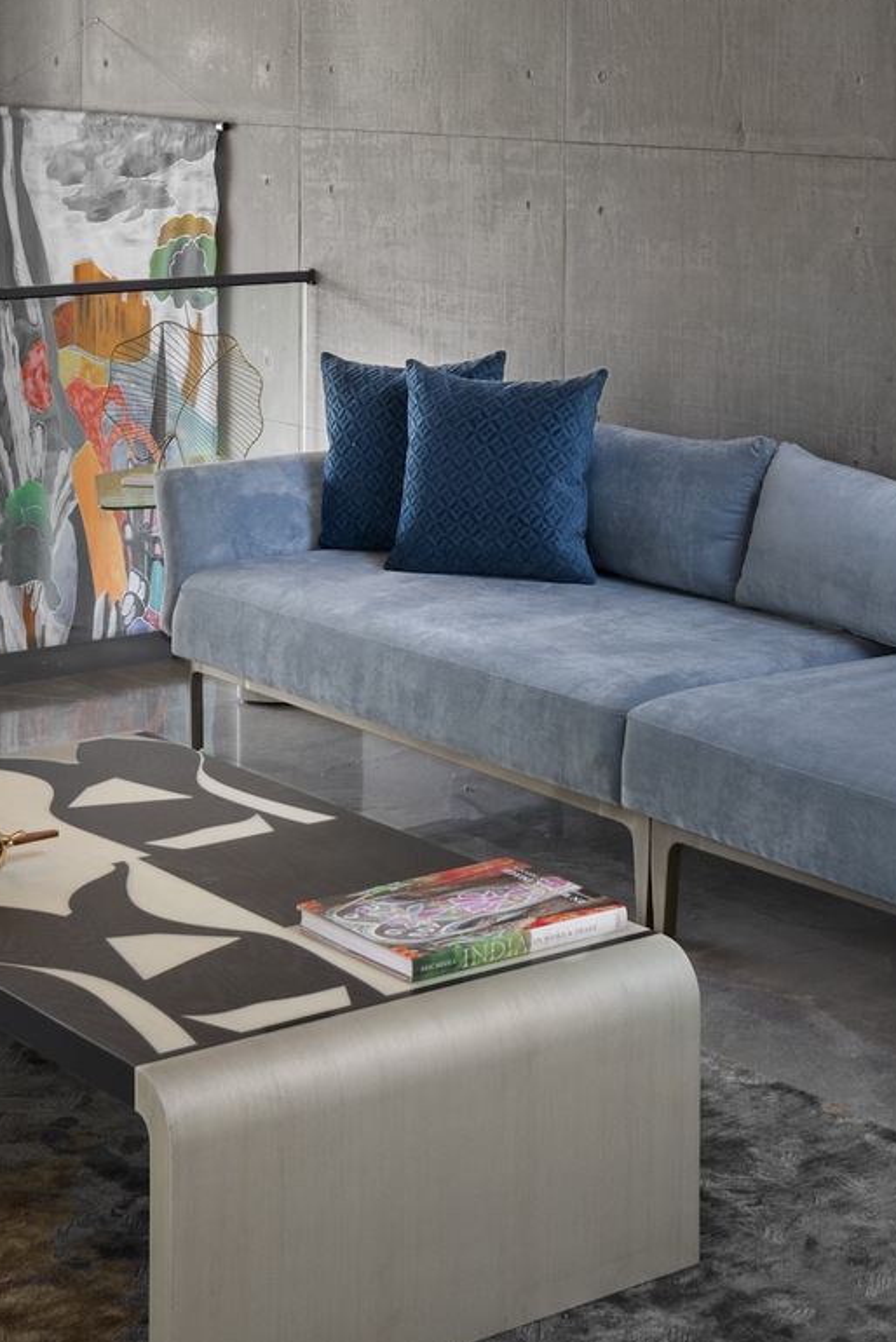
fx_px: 2760
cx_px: 683
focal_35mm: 74
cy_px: -1051
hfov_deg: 18.3
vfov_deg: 20.1
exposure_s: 1/10
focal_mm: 19
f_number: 9
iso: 200
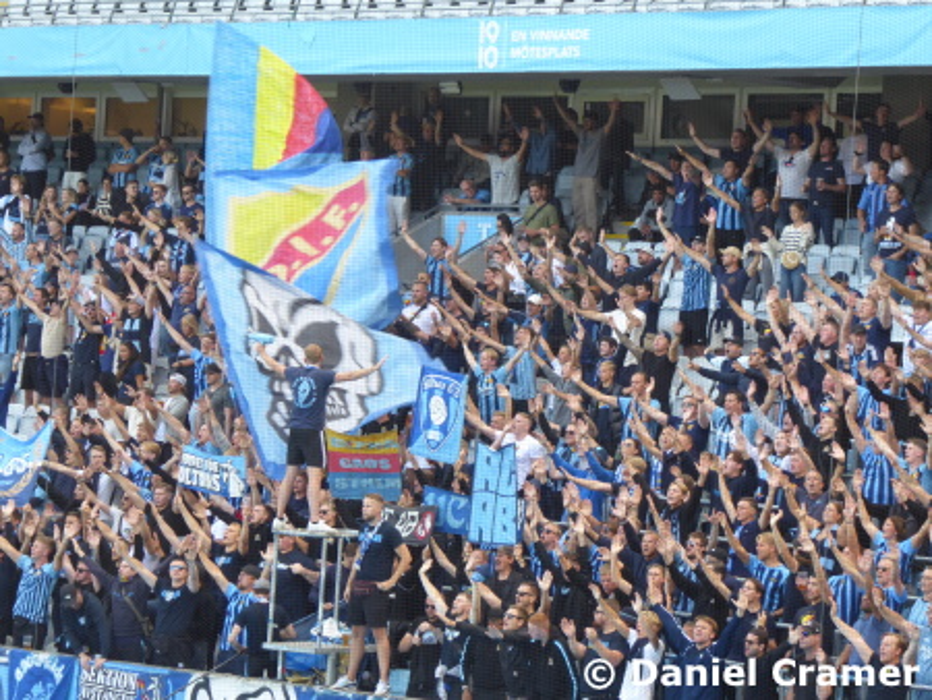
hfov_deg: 13.8
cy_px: 350
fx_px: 3852
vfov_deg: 10.4
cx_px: 466
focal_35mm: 143
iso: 200
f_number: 5.4
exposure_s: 1/80
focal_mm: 25.6
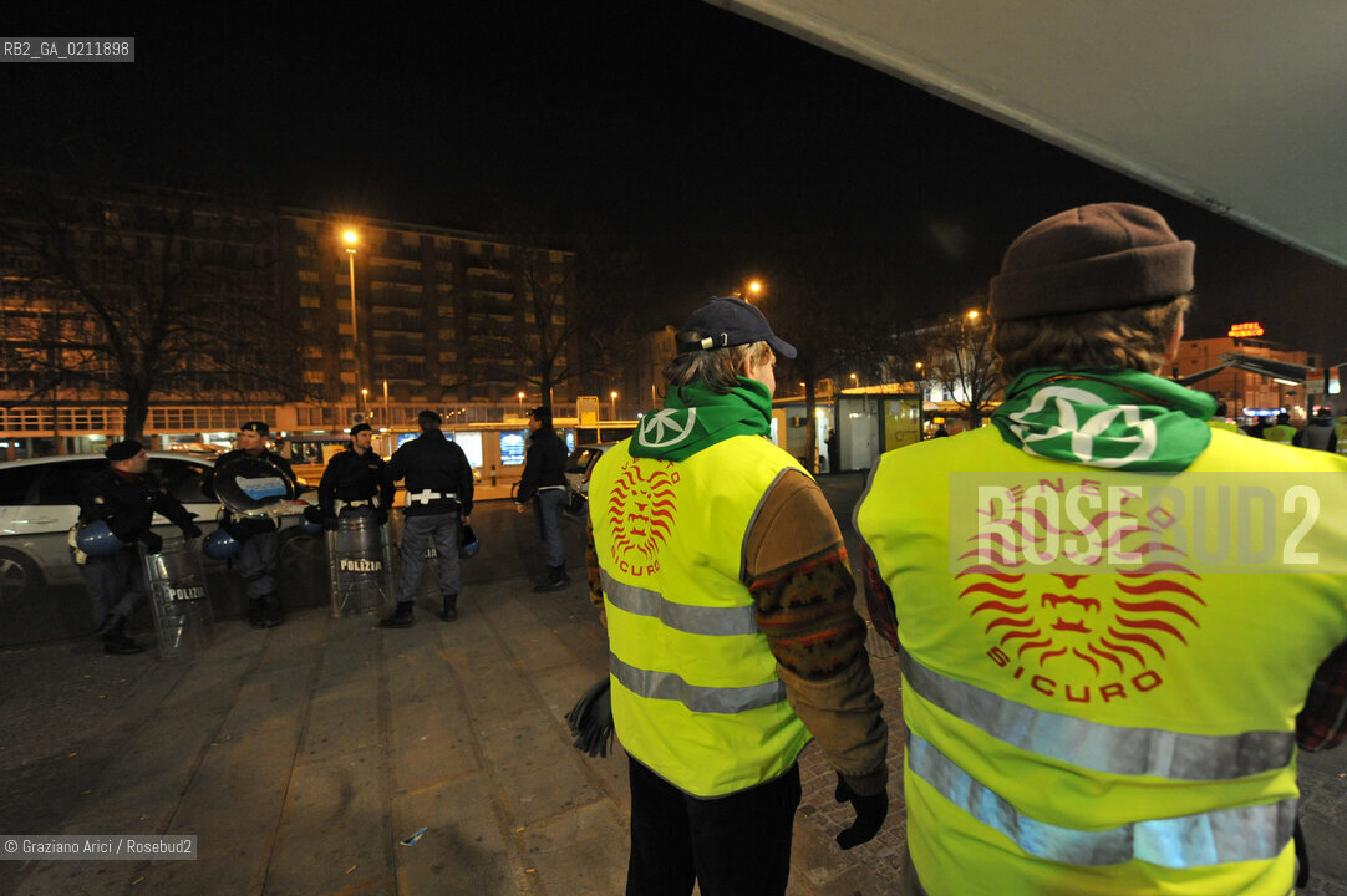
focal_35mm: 15
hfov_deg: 100.4
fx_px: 561
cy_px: 448
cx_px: 674
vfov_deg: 77.3
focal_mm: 15
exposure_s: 1/50
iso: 3200
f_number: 3.5
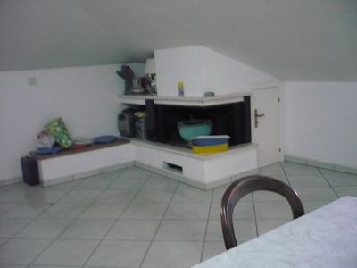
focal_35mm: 35
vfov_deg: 40.7
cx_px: 178
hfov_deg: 52.6
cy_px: 134
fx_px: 361
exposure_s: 1/10
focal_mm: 5.8
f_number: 2.8
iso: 800
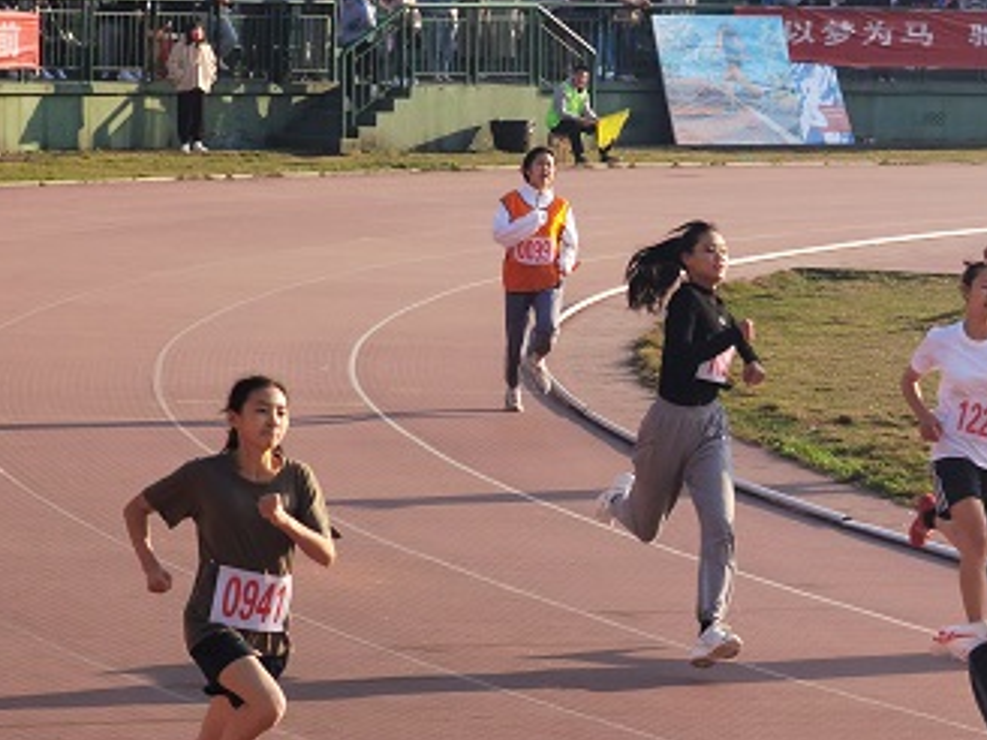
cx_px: 620
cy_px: 540
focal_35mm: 195
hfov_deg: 10.1
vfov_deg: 7.6
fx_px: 5560
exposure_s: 1/900
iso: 125
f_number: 3.4
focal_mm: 14.46
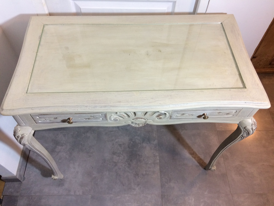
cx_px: 137
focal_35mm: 29
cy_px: 103
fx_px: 230
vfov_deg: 48.2
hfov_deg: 61.7
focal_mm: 4.15
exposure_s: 1/33
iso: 200
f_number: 2.2
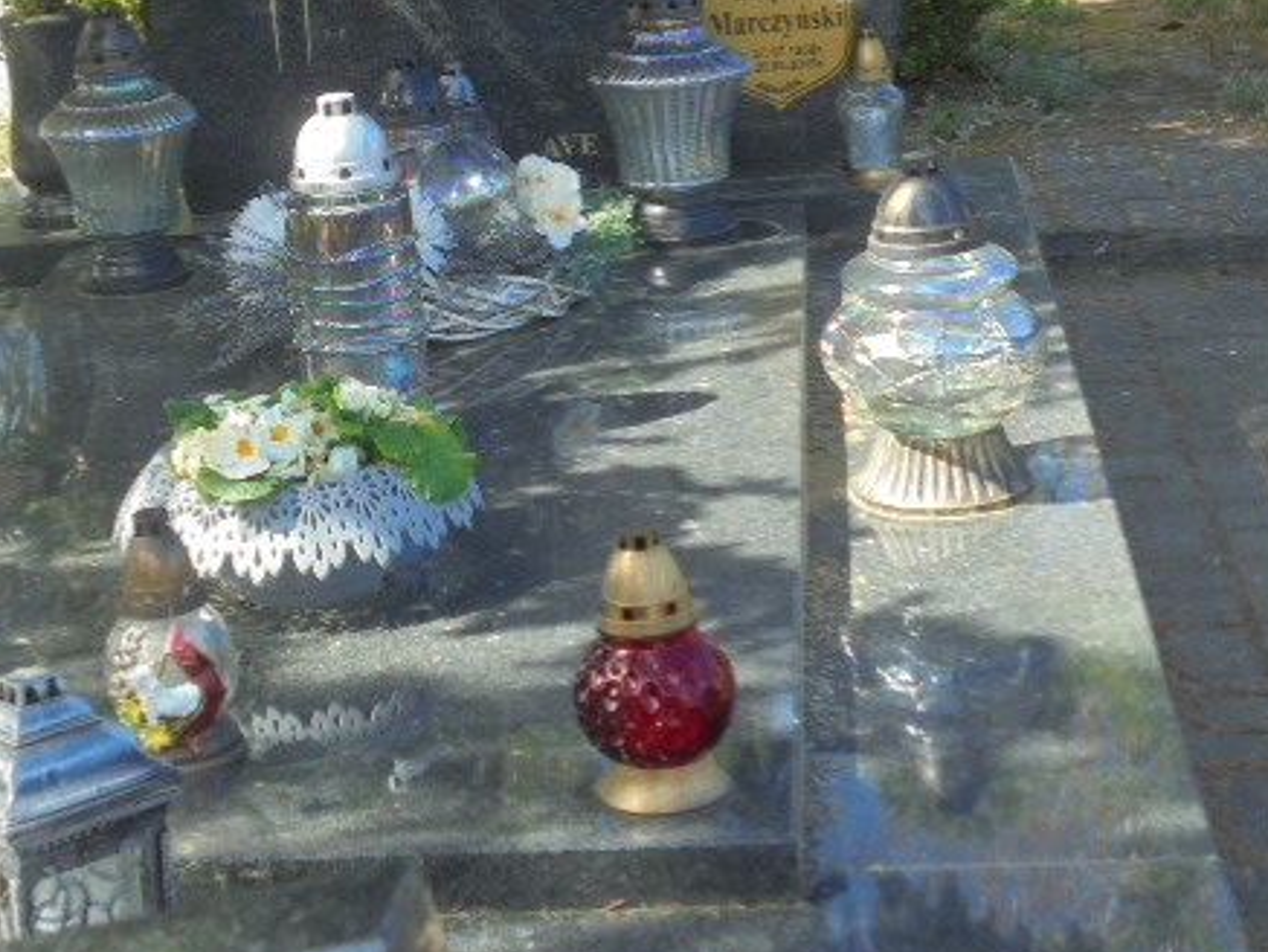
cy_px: 296
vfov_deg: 17.9
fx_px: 3005
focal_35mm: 82
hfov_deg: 23.7
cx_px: 369
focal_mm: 10.1
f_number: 5.2
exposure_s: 1/125
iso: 100
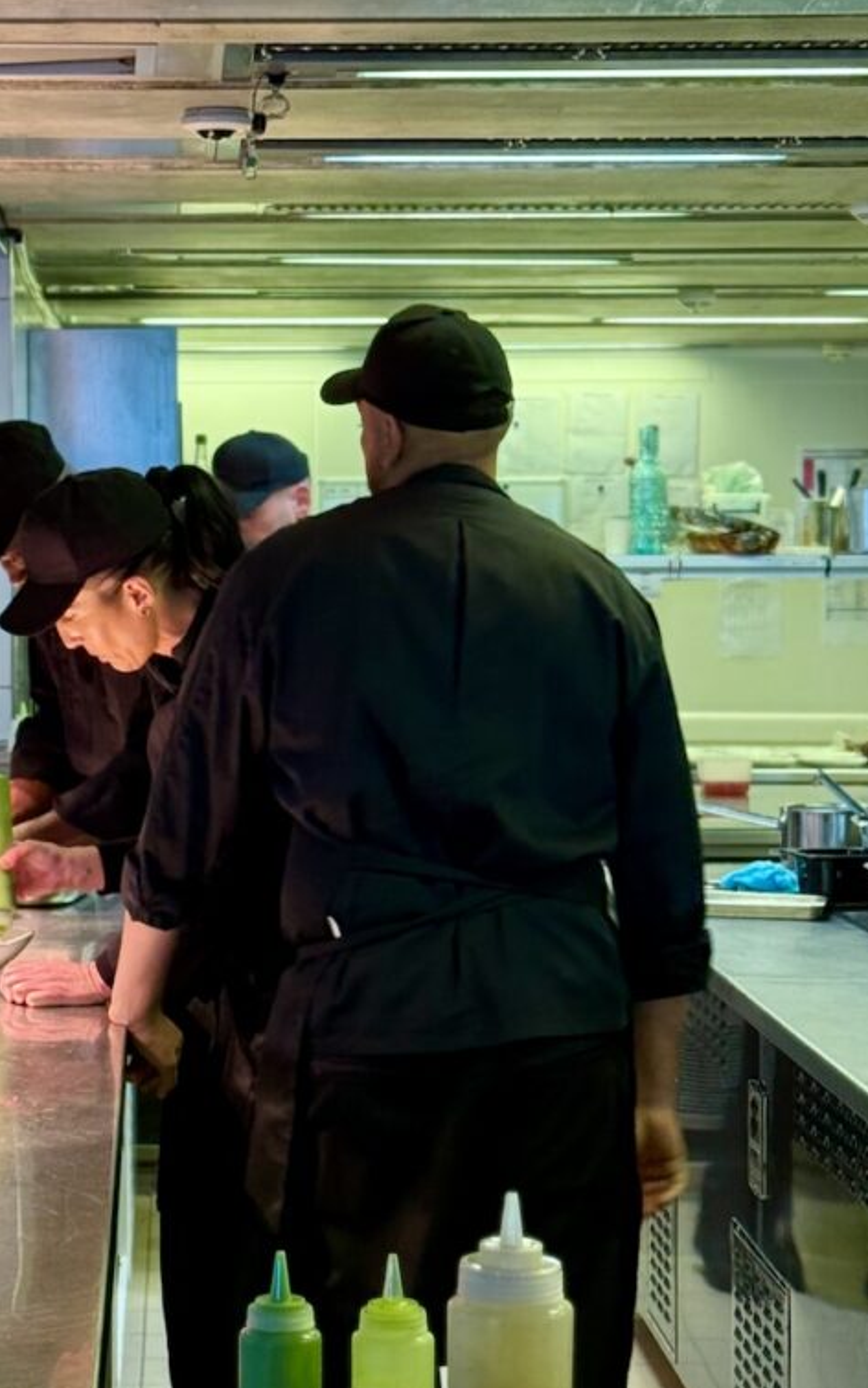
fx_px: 2611
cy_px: 695
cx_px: 175
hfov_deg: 18.7
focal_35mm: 69
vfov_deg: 29.8
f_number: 1.78
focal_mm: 6.76
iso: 160
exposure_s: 1/50
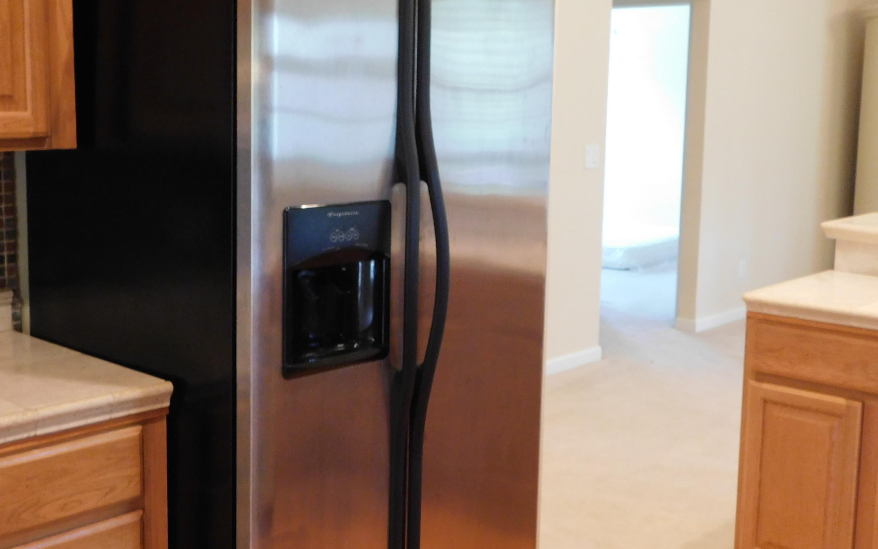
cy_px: 248
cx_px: 416
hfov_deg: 42.6
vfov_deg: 27.4
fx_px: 1125
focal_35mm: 47
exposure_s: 1/10
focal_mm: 6.3
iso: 400
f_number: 3.5
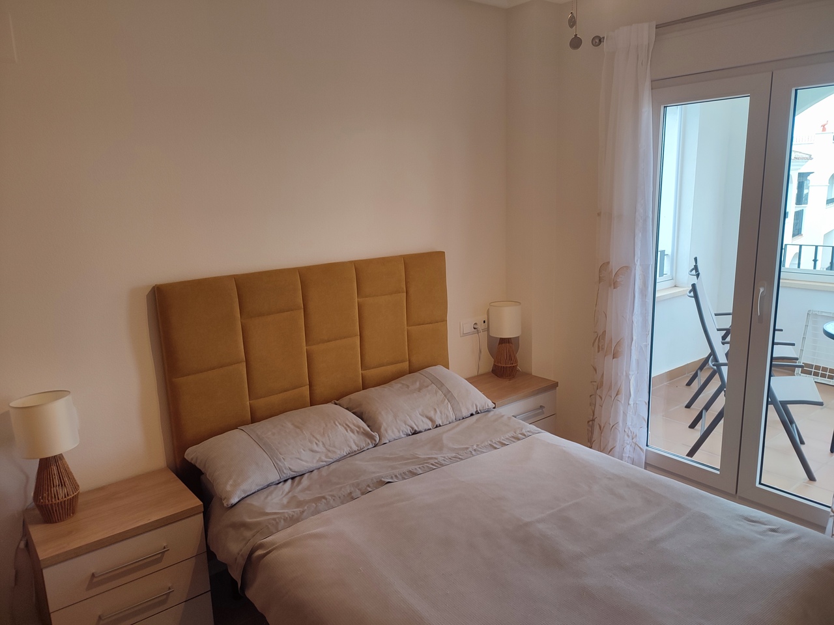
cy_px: 312
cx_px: 417
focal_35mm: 25
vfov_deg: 54.9
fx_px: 602
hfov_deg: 69.4
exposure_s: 1/33
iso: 58
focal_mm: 6.04
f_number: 1.9
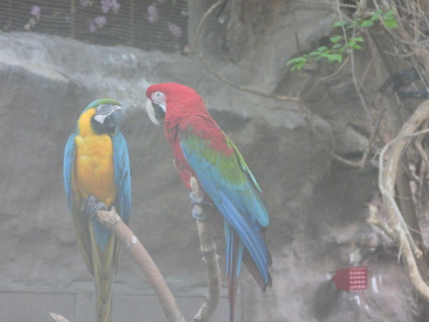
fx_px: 2293
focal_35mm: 185
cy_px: 161
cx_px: 214
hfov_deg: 10.7
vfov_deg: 8.0
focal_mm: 33.2
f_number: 4.5
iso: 1100
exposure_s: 1/30
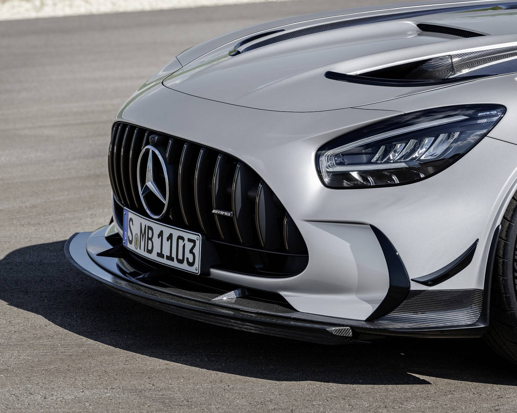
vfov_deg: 7.4
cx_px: 263
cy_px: 207
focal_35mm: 209
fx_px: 3198
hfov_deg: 9.2
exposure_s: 1/200
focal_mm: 185
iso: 100
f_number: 8
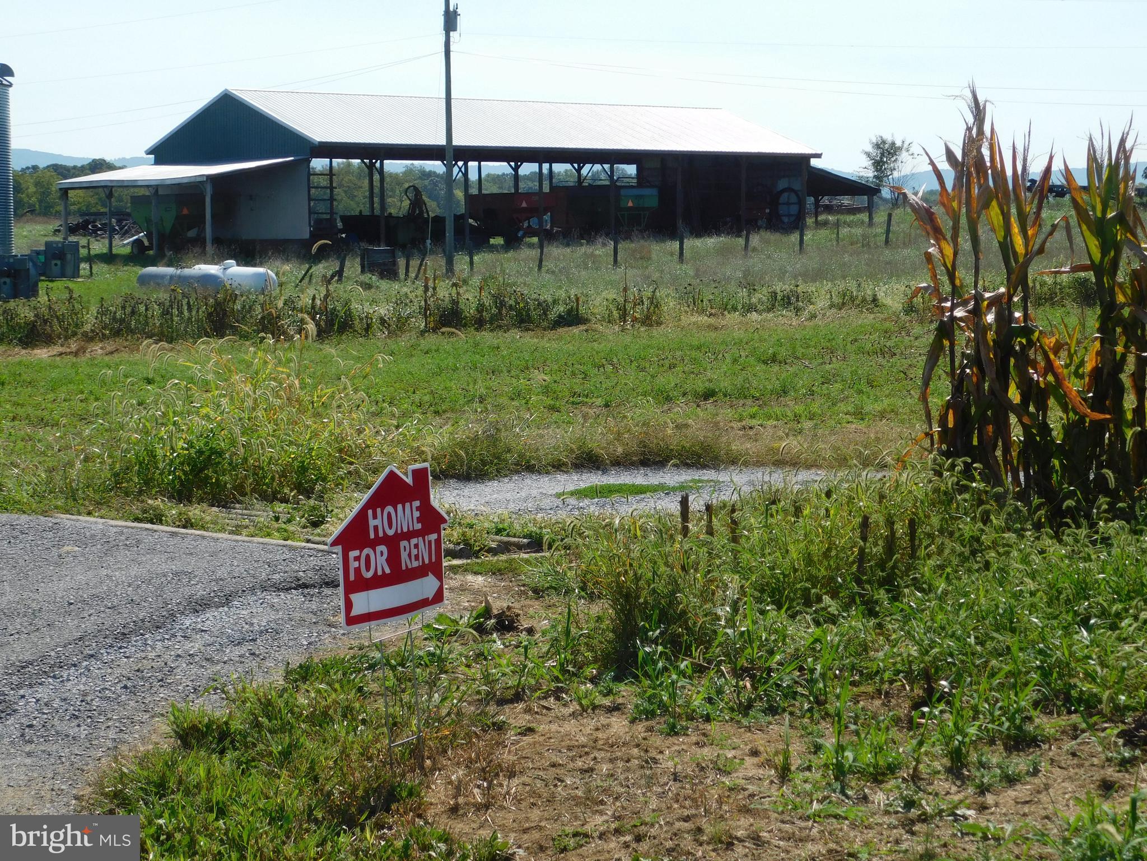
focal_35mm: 71
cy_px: 430
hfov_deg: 27.4
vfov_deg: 20.7
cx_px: 574
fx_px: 2353
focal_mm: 12.6
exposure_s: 1/1000
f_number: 4.3
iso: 125
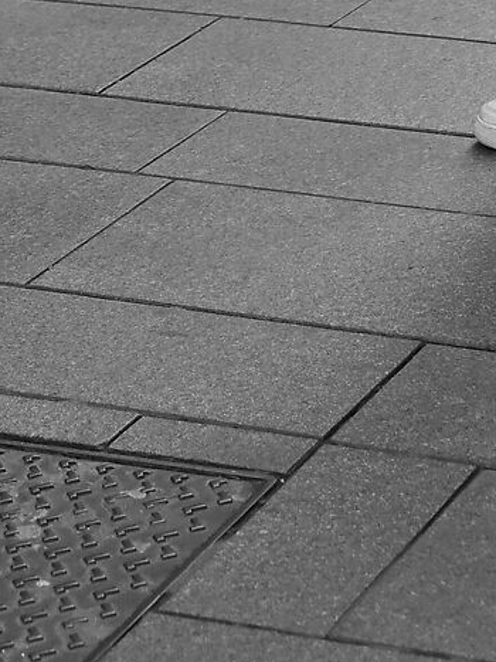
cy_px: -1031
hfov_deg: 8.5
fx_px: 3307
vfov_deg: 9.8
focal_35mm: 173
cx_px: 554
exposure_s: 1/1000
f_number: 4
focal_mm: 35
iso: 400
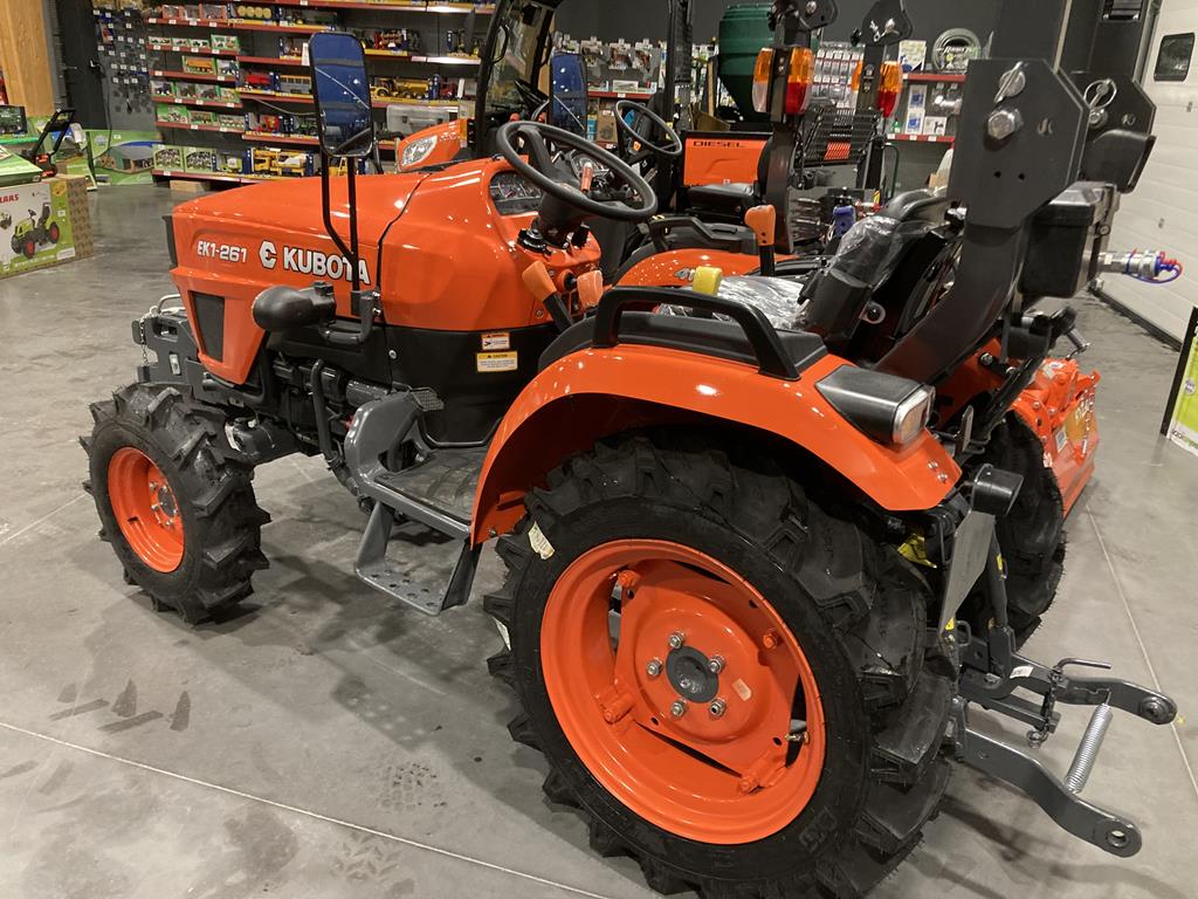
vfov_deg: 49.7
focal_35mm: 28
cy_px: 450
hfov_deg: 63.4
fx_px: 969
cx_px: 599
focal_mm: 3.99
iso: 320
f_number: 1.8
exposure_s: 1/50
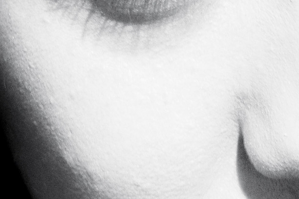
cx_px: 557
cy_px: 176
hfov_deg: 7.3
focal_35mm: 272
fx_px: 2257
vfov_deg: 5.0
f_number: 5
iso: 800
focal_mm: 46
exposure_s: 1/60
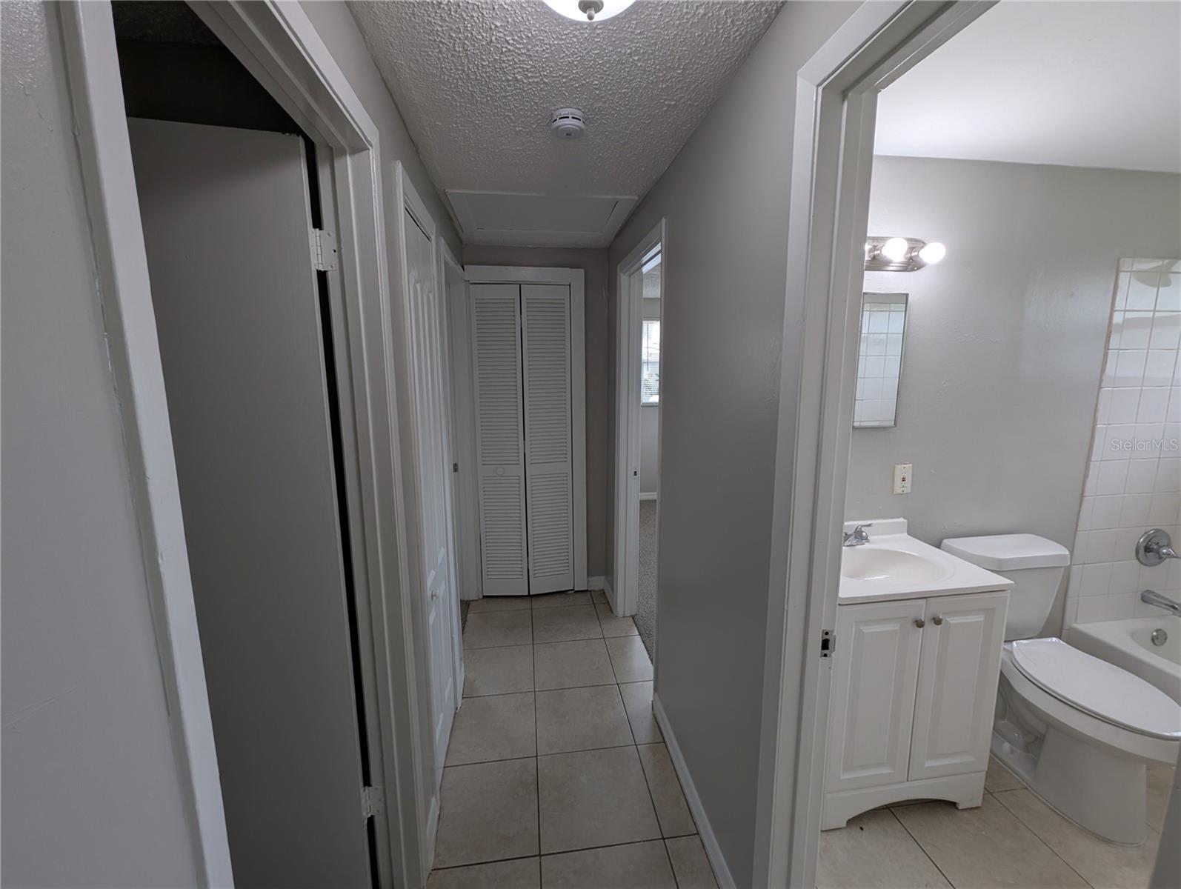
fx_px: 444
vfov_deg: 90.1
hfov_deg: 106.1
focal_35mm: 13
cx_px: 590
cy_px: 444
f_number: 2.2
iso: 62
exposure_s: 1/120
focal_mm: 1.95
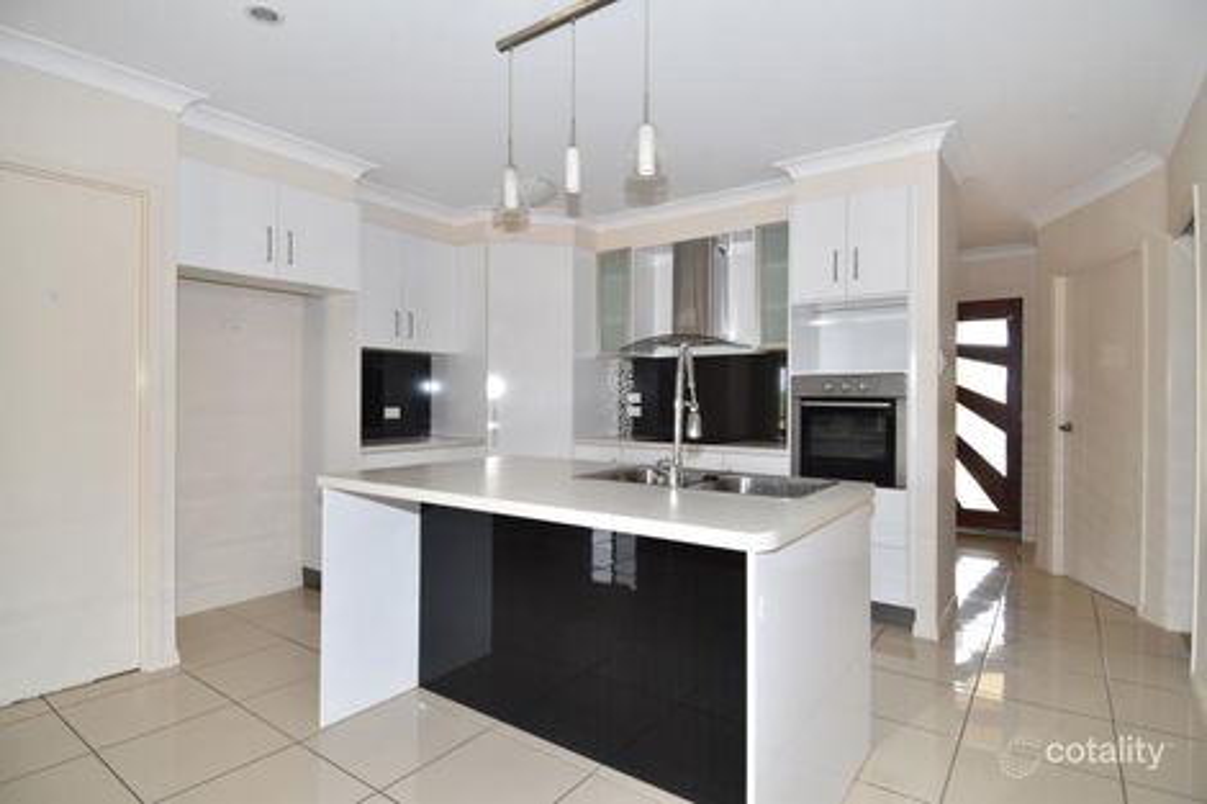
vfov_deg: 67.3
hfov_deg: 90.0
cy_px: 402
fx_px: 603
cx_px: 604
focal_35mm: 18
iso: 500
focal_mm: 12
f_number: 5.6
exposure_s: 1/125
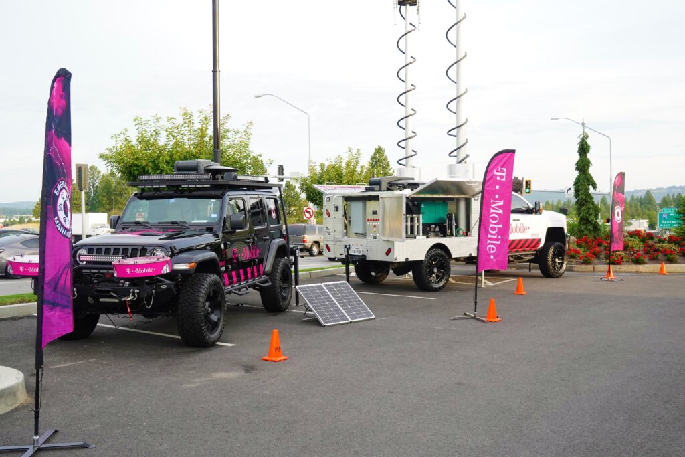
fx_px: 666
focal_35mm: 35
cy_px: 228
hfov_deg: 54.4
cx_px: 342
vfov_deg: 37.9
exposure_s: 1/250
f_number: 10
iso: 1600
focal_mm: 35
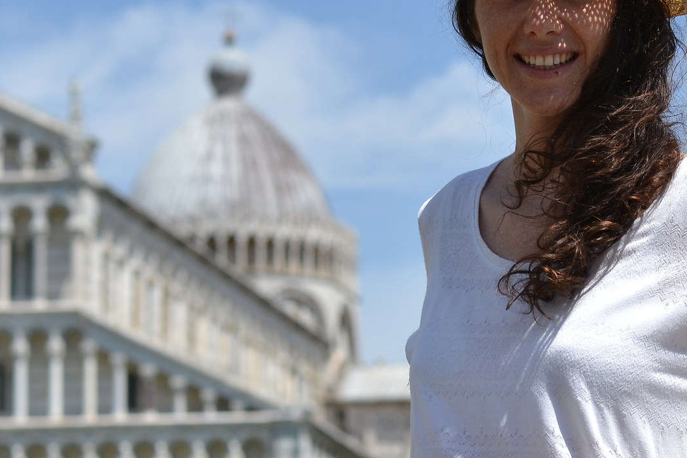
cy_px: 252
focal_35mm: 170
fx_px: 3244
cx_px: 418
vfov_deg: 8.1
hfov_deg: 12.1
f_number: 4.5
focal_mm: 50
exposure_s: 1/2000
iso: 180
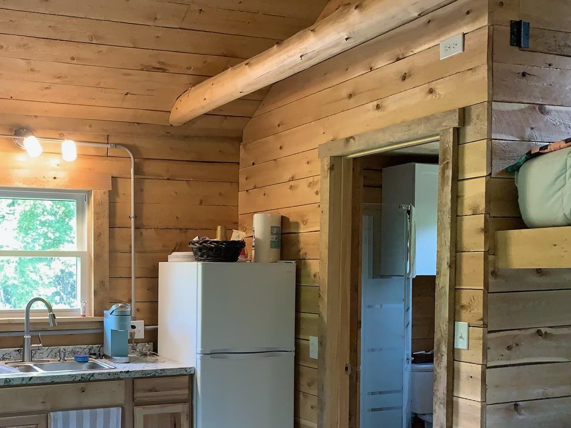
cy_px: 295
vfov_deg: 33.2
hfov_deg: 42.0
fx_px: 709
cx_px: 118
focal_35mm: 43
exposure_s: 1/60
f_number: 1.8
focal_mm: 4.25
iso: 200
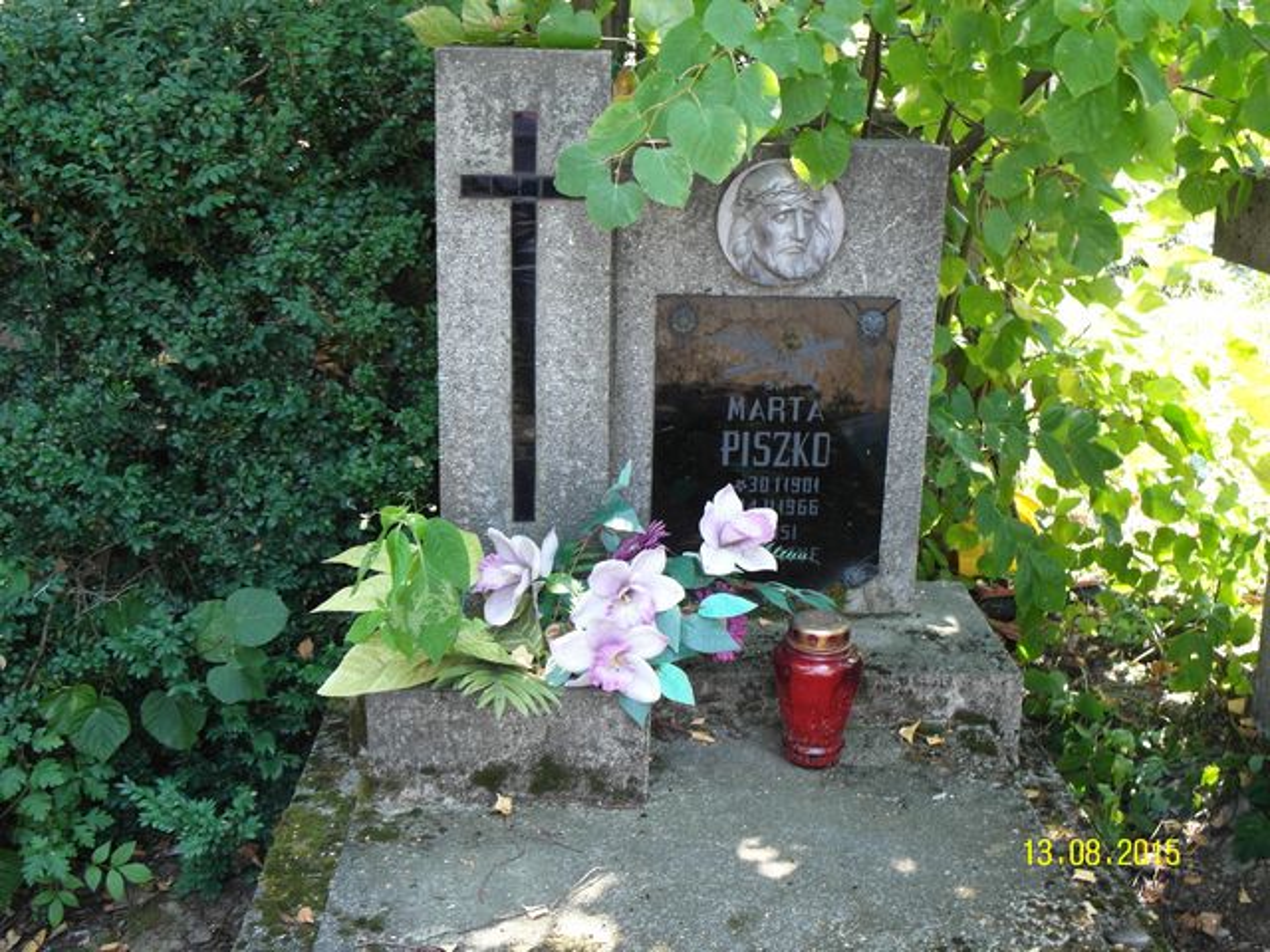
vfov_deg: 34.3
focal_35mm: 42
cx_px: 635
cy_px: 476
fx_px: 1541
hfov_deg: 44.8
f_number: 3.4
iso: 100
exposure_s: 1/60
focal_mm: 9.1
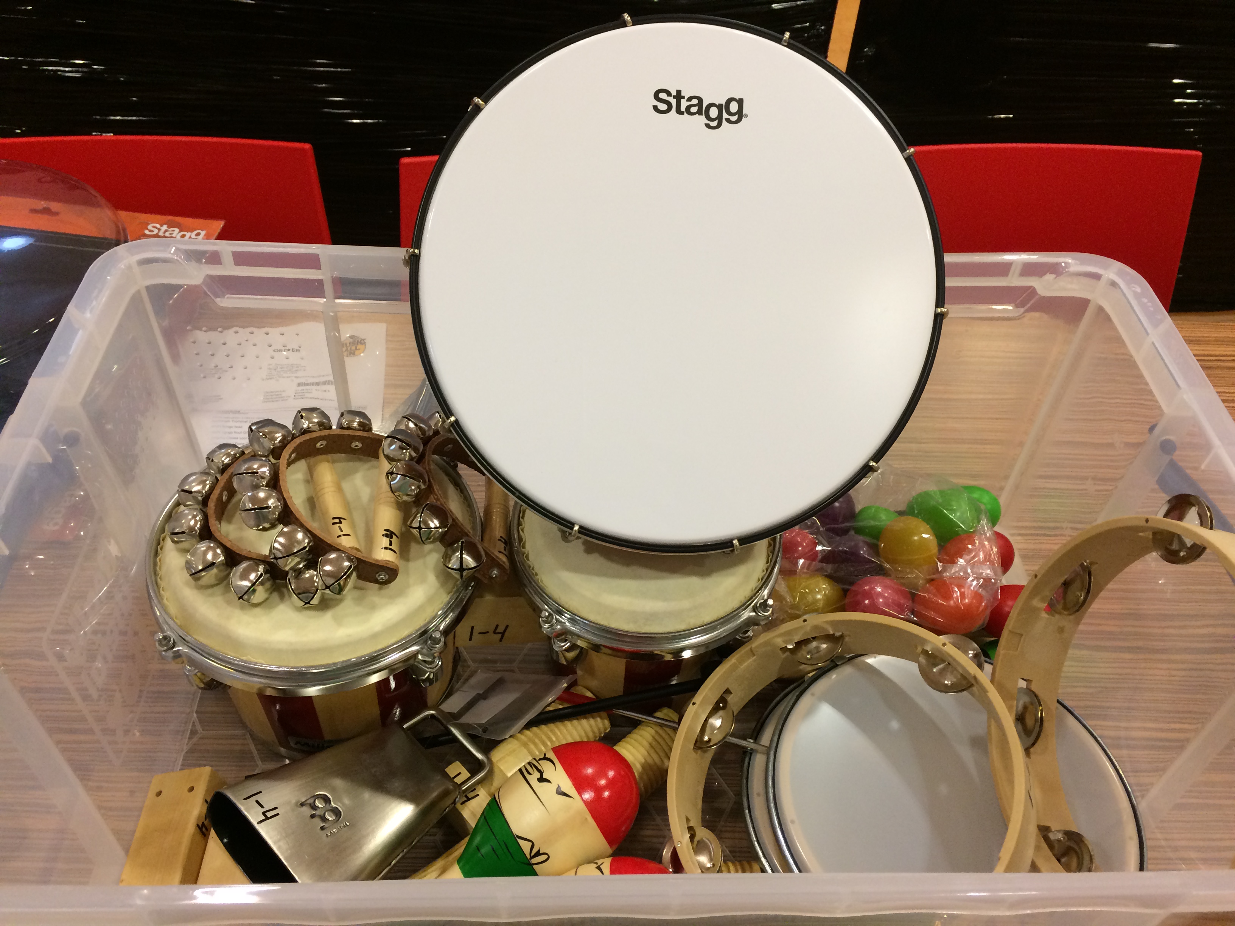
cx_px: 618
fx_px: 1035
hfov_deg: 61.7
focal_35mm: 29
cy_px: 463
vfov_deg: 48.2
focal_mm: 4.15
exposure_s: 1/33
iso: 80
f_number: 2.2
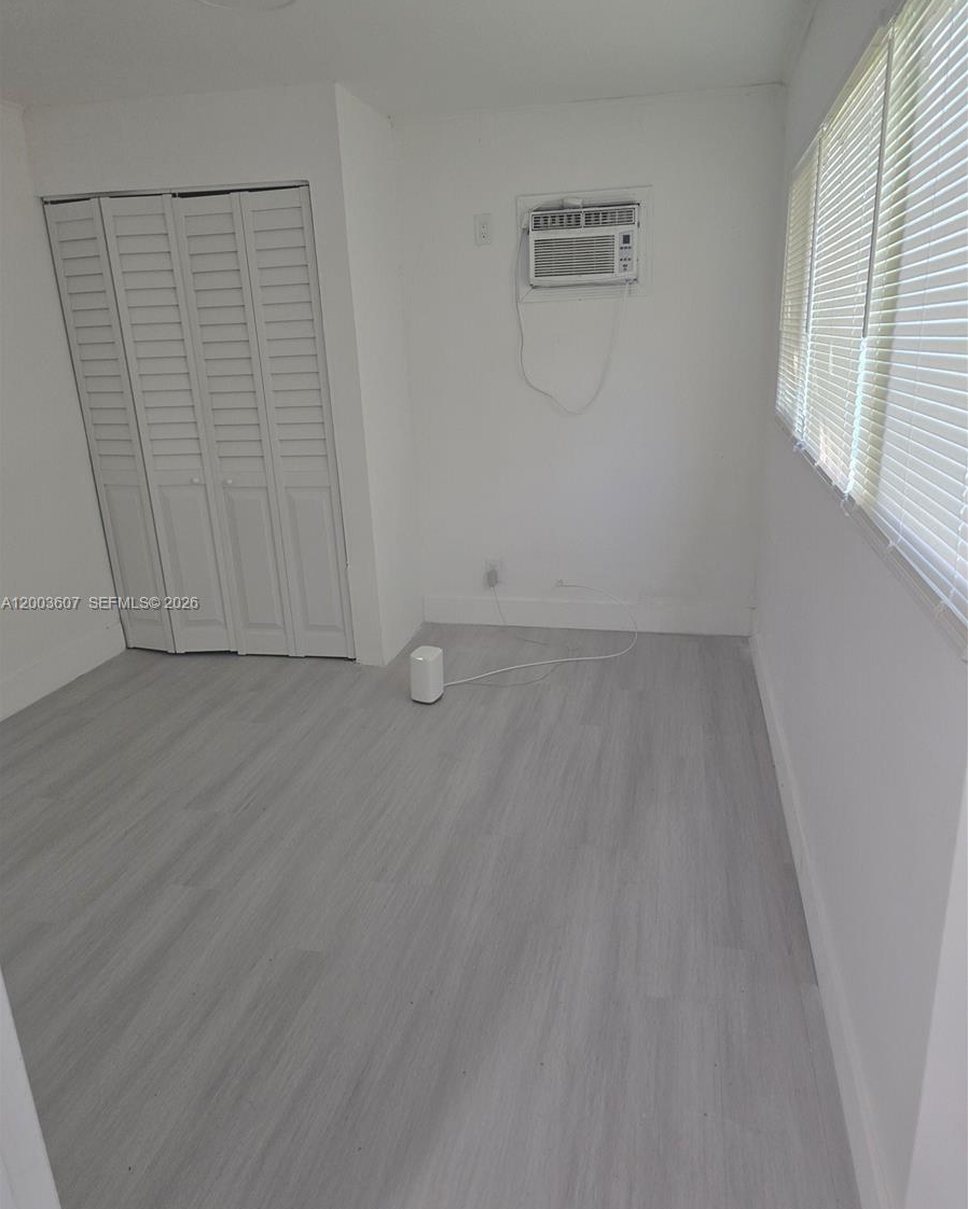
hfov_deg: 58.8
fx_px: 859
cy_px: 604
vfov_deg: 70.3
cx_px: 484
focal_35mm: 24
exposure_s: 1/120
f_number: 1.7
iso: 640
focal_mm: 6.3
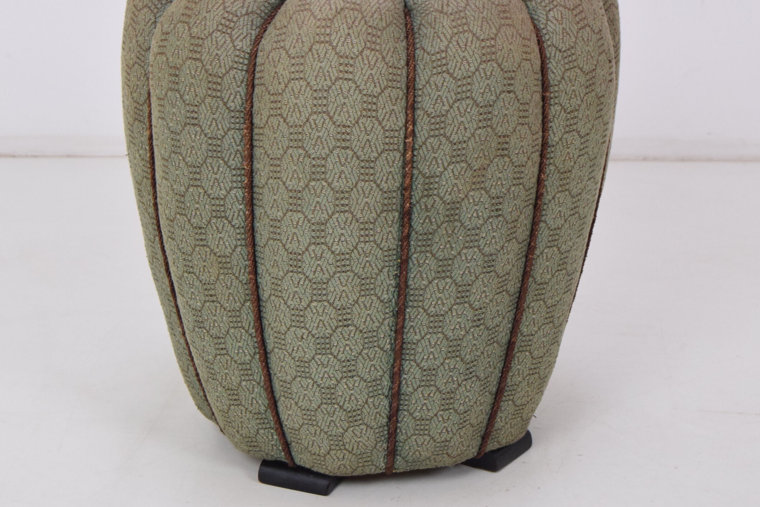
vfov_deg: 13.4
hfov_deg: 20.0
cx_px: 371
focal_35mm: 102
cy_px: 198
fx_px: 2153
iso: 1600
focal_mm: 48
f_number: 7.1
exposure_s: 1/200
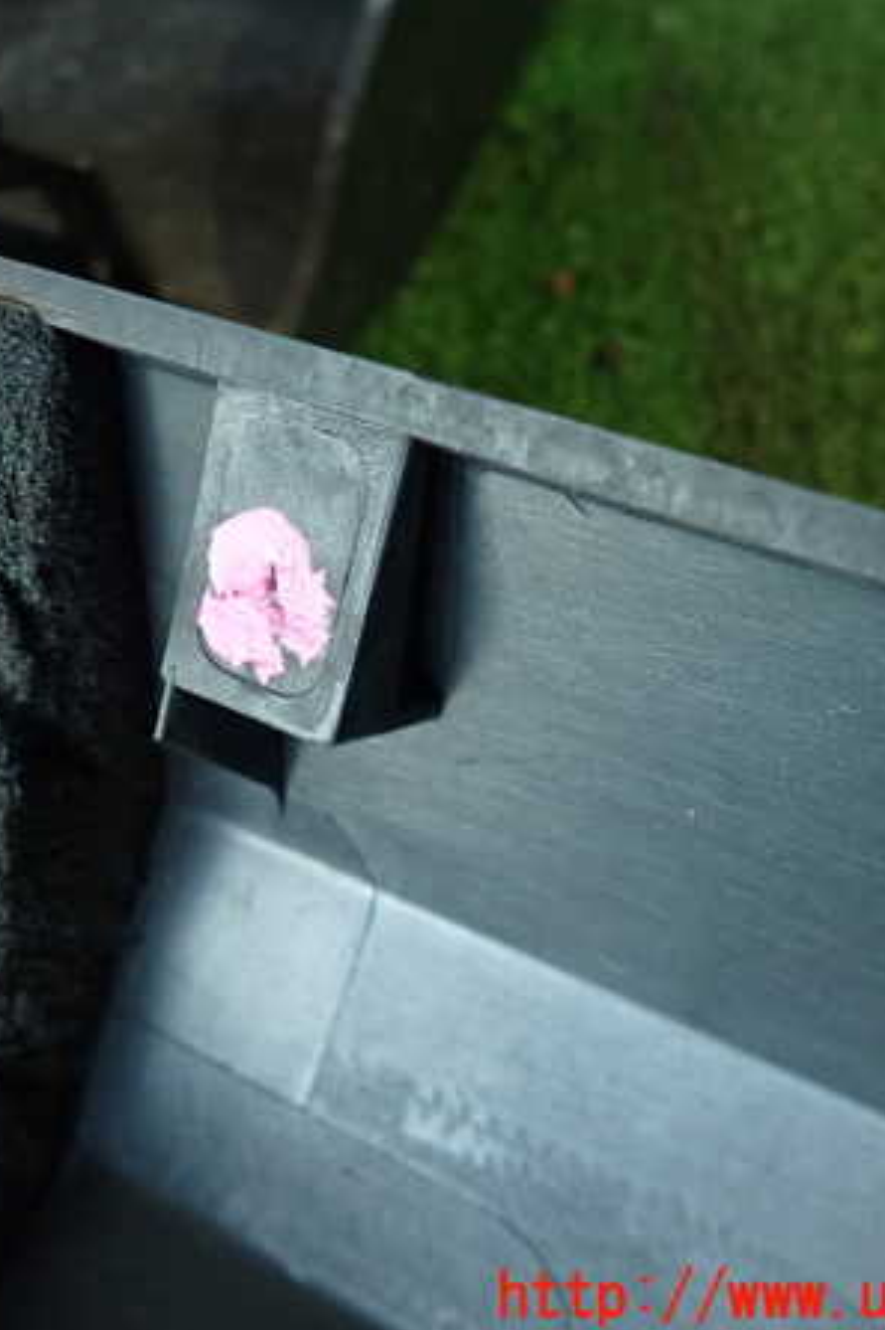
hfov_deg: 37.3
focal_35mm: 35
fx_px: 1292
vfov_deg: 54.5
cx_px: 277
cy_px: 665
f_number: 2
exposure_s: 1/30
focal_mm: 4.5
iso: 320
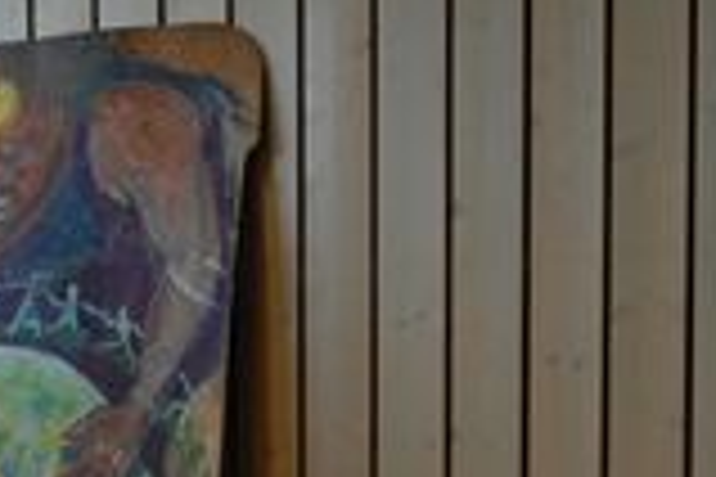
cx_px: 437
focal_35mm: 115
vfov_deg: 11.3
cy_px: 765
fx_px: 2287
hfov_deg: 17.8
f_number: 2.8
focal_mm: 19
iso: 160
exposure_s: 1/30
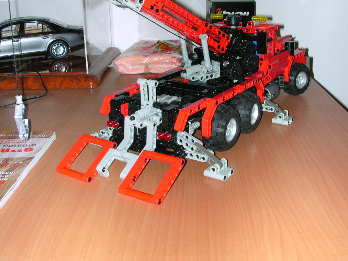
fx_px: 432
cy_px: 113
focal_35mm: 43
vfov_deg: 33.6
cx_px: 194
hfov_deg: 43.8
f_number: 4.5
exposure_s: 1/60
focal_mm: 5.6
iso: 100
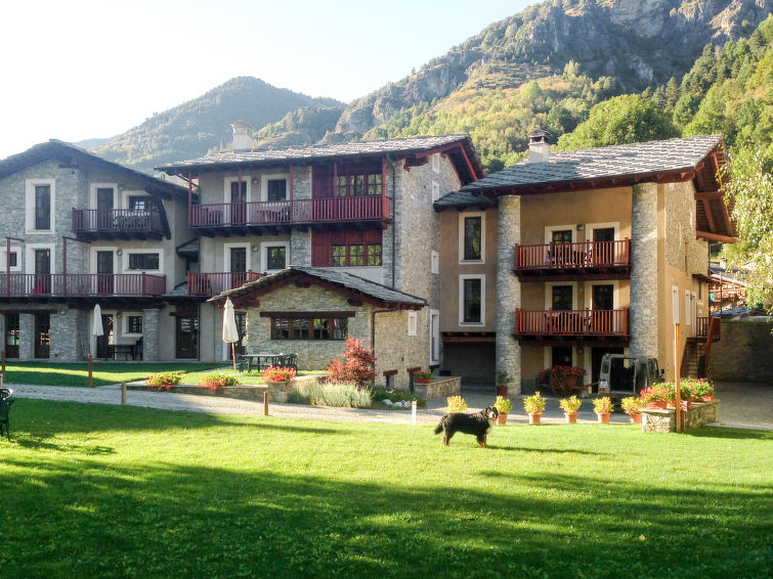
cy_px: 290
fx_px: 737
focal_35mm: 33
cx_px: 386
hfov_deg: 55.4
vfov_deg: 42.9
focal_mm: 4.12
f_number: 2.4
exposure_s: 1/281
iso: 50
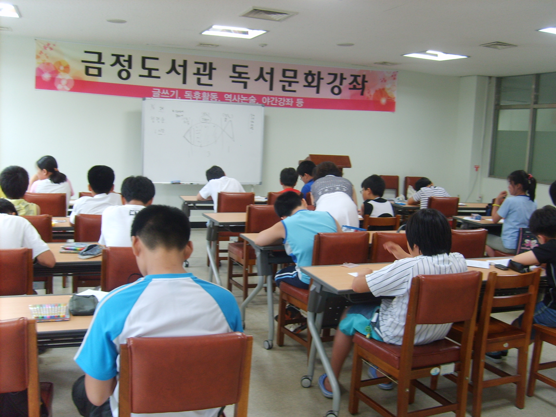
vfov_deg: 40.7
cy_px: 208
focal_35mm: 35
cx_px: 278
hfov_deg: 52.6
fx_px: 562
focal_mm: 5.8
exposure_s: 1/30
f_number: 2.8
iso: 56
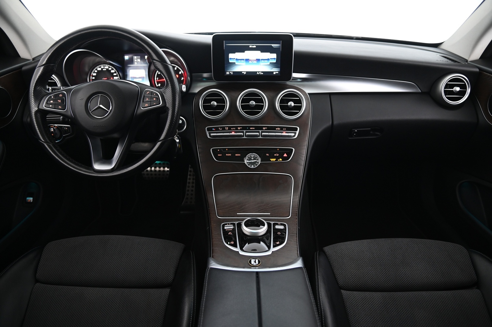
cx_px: 246
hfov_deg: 73.8
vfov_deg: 53.1
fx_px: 328
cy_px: 164
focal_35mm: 24
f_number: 4
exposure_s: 1/15
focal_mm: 24
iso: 2000
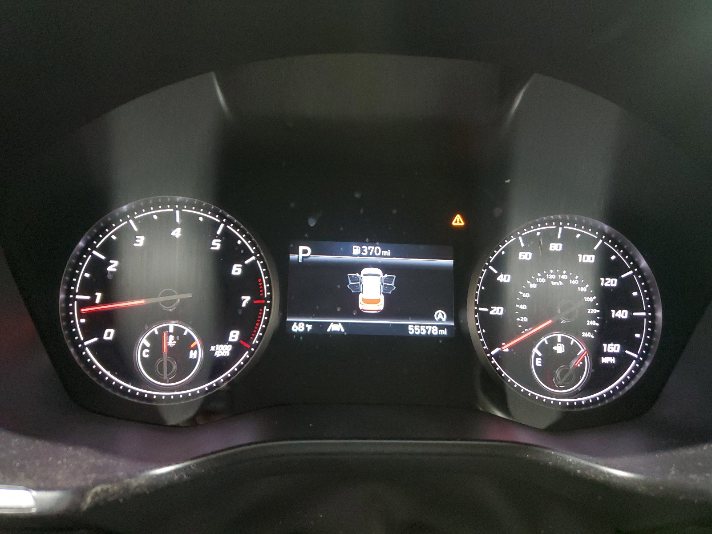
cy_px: 267
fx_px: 535
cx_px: 356
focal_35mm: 26
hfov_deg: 67.3
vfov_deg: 53.1
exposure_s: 1/15
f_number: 1.5
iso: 359
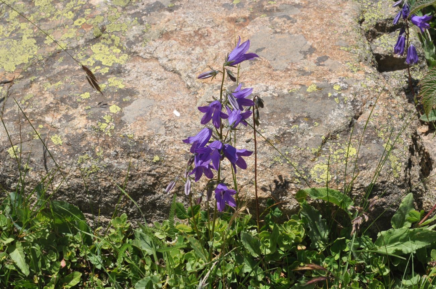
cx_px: 218
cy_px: 144
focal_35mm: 72
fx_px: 871
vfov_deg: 18.9
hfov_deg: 28.1
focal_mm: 48
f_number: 14
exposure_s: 1/125
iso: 200
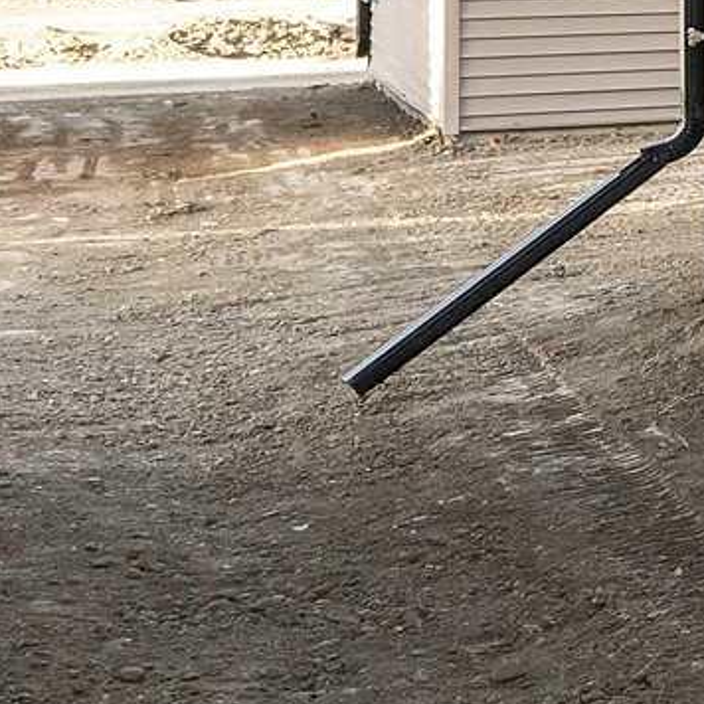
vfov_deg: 14.8
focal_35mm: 114
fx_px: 2615
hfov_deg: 10.4
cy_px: -150
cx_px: 2177
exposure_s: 1/250
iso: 1000
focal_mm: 15.5
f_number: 7.1
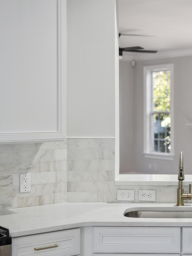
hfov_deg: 19.8
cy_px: 129
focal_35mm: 73
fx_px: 540
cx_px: 176
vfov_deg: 26.7
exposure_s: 1/200
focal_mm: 50
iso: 200
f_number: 2
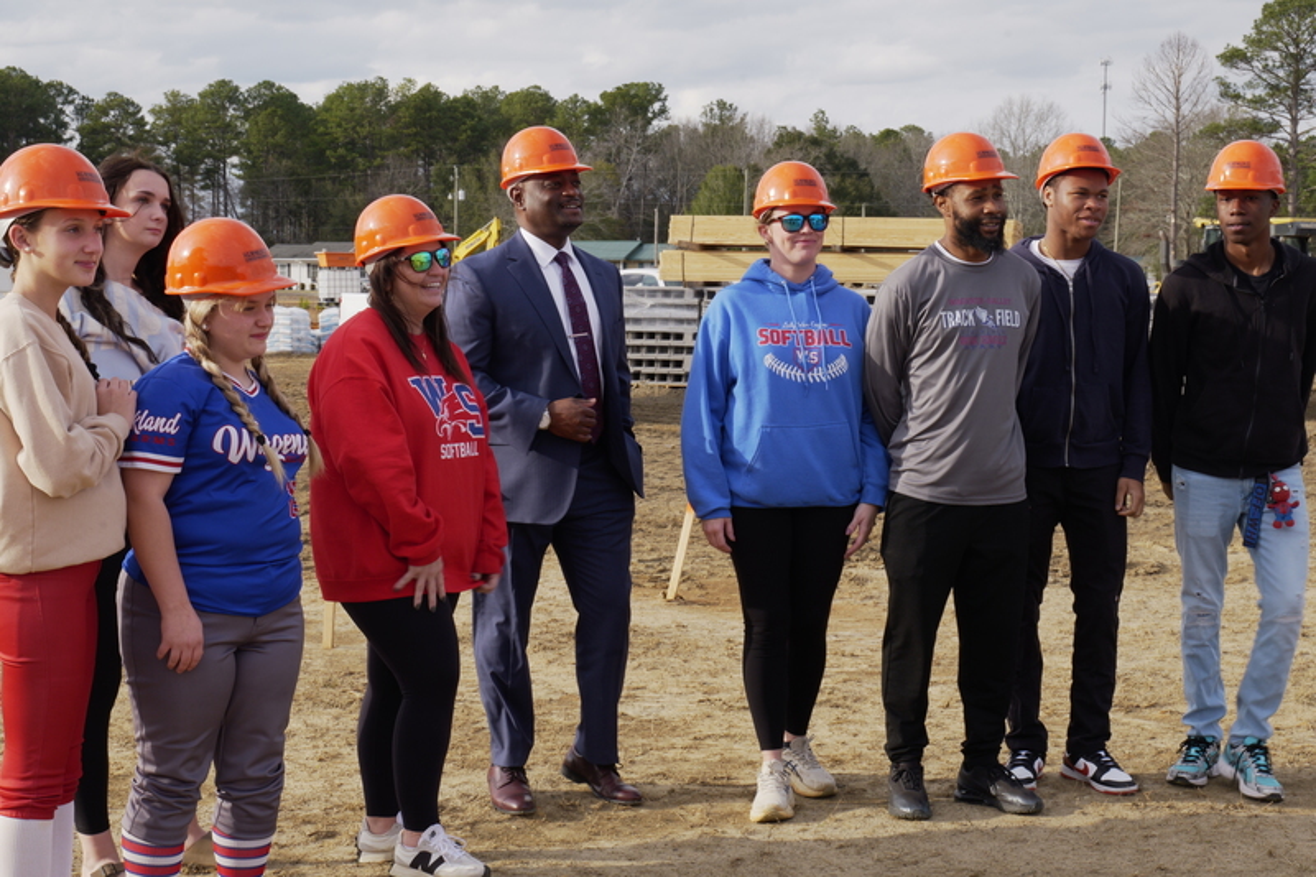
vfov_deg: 22.6
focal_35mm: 60
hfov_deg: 33.4
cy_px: 438
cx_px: 658
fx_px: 2193
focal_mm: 60
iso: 400
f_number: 20
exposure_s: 1/60
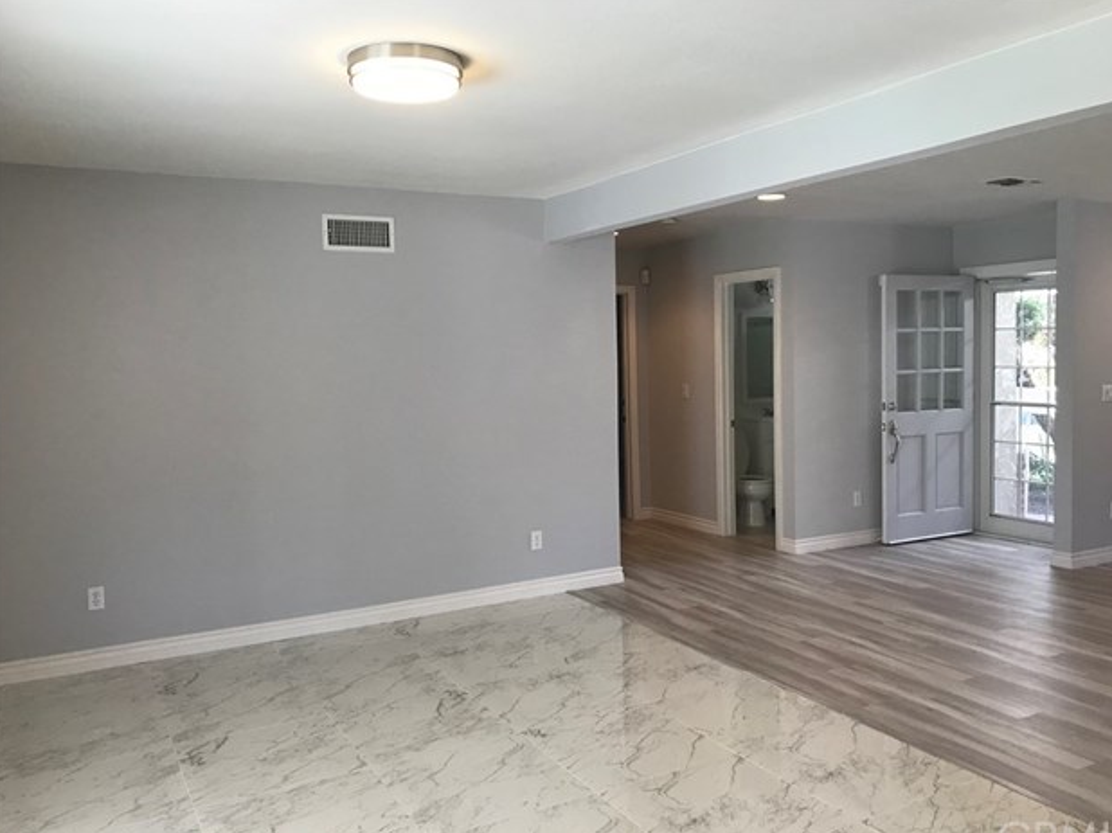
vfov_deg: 48.2
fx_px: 931
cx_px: 567
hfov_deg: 61.7
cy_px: 423
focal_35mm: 29
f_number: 1.8
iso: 20
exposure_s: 1/40
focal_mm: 3.99
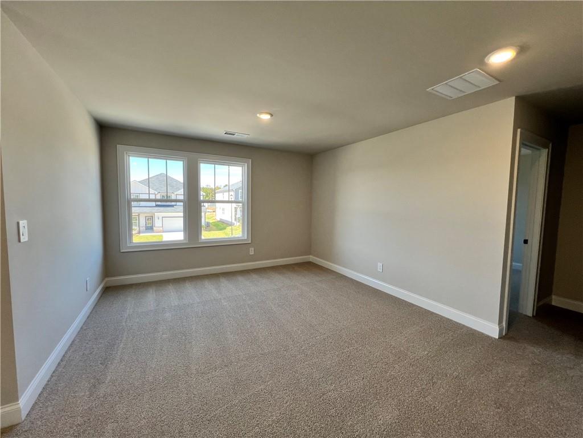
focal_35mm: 13
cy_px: 219
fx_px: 219
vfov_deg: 89.9
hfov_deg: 106.2
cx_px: 292
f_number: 1.8
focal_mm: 1.57
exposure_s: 1/120
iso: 50
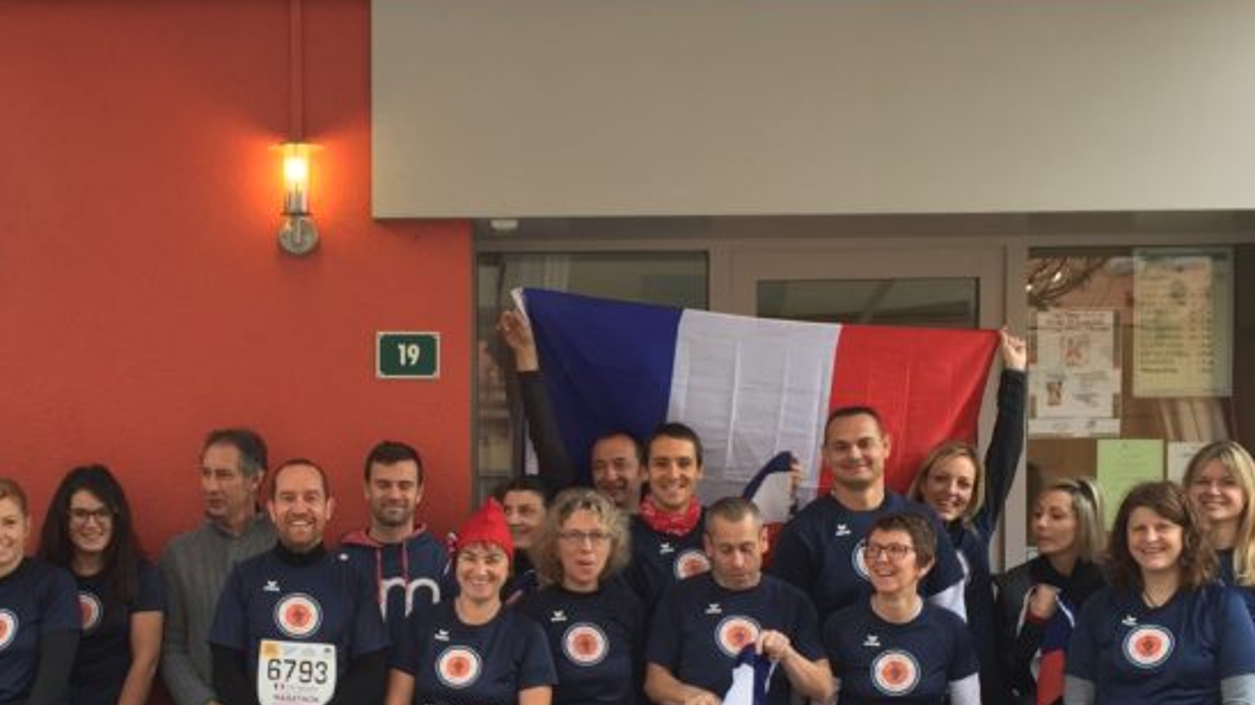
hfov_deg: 35.1
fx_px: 1963
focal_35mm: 59
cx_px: 415
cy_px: 568
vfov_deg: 20.1
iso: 32
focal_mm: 4.15
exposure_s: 1/50
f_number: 2.2
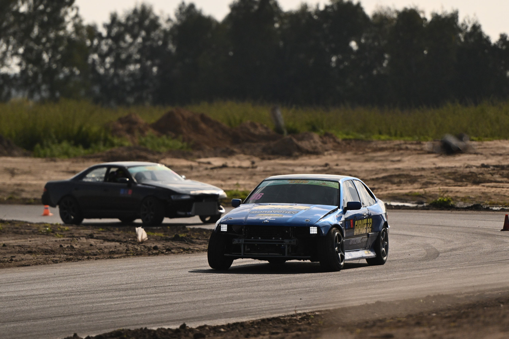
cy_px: 170
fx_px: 4241
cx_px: 254
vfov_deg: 4.6
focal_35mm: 300
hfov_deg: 6.9
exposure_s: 1/32000
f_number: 2.8
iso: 1100
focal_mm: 200
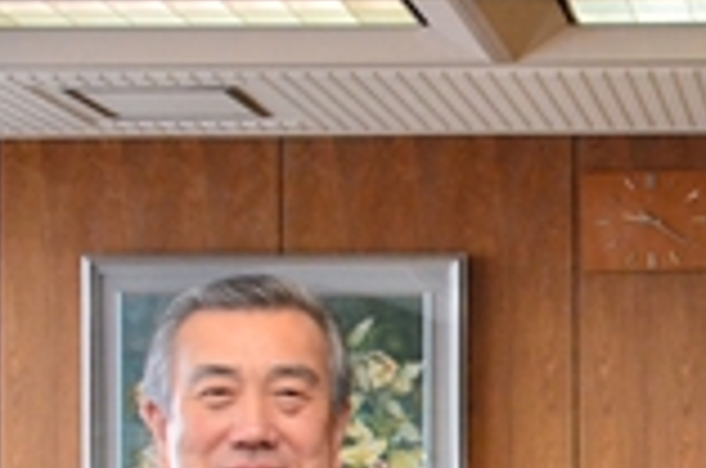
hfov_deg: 16.5
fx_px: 2341
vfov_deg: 11.3
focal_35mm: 120
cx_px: 827
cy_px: 502
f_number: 6.3
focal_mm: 25
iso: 3200
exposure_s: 1/250
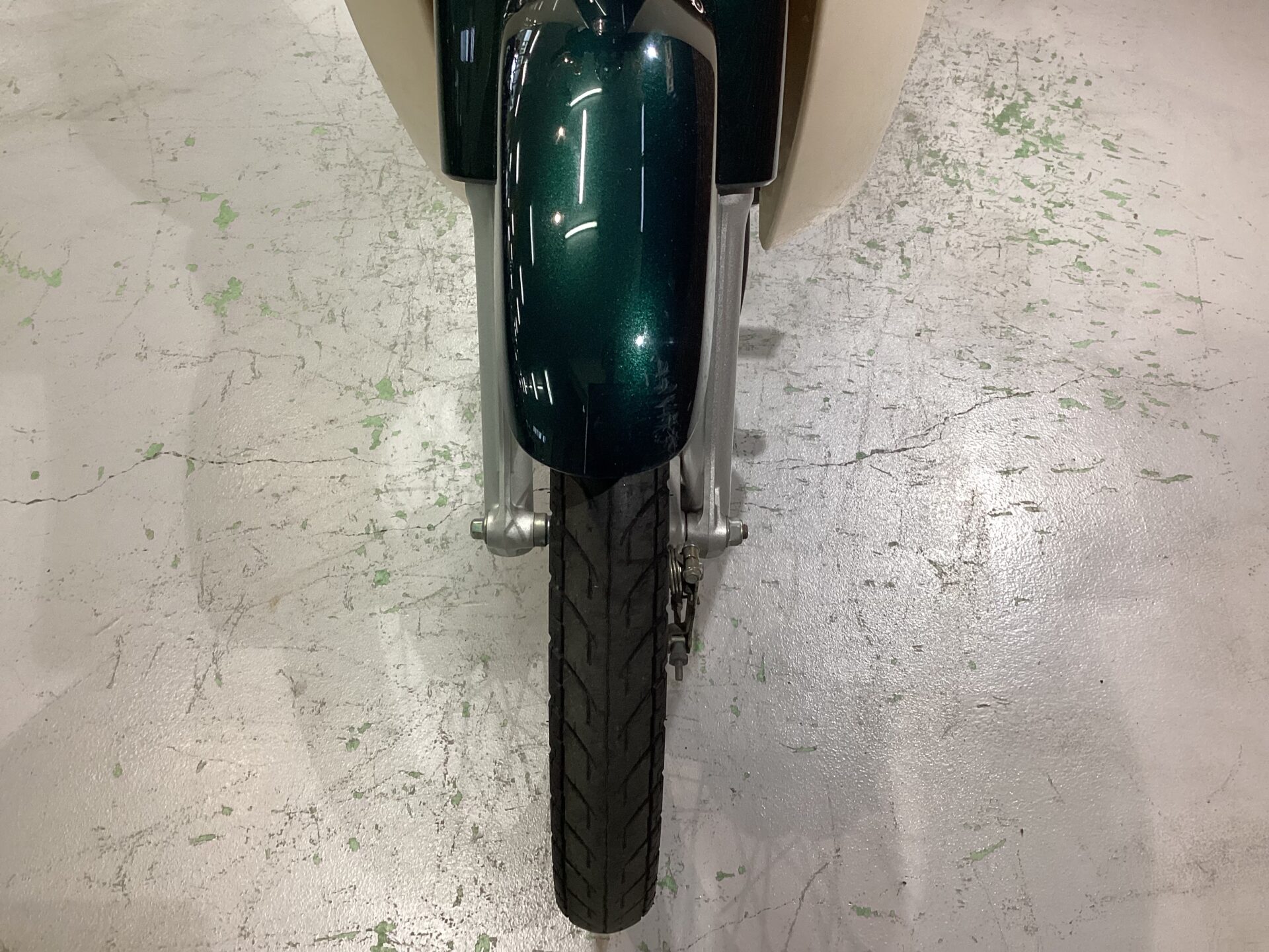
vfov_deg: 45.4
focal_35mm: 31
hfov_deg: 58.4
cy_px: 476
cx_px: 634
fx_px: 1136
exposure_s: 1/60
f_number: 2.4
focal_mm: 3.3
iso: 125
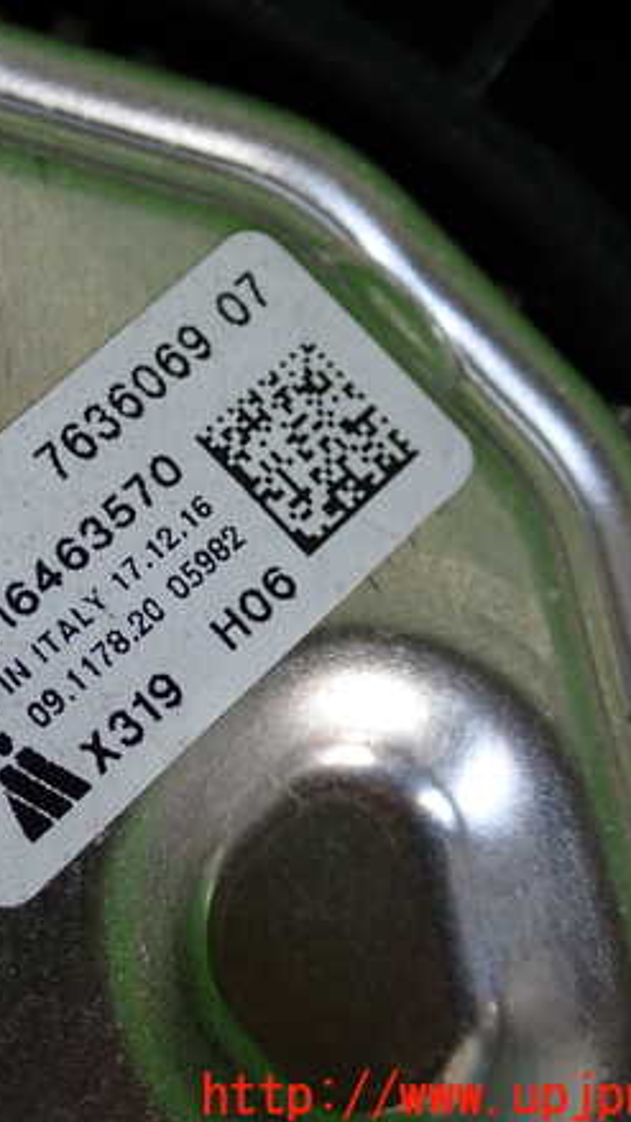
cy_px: 555
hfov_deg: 19.2
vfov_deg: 34.4
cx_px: 13
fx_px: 1814
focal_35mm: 61
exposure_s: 1/100
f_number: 2.8
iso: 200
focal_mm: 7.31
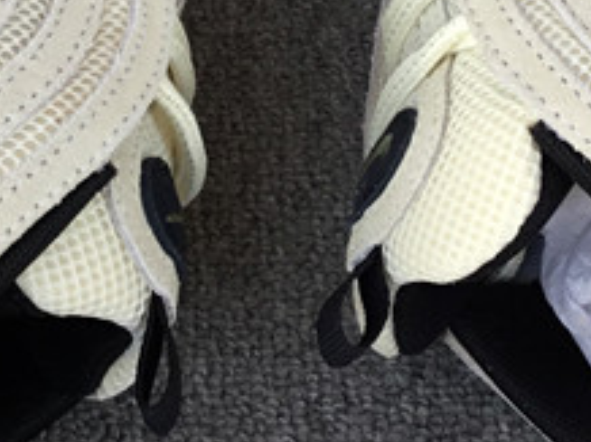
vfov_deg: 11.4
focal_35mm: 128
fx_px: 2183
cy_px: -56
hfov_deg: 15.4
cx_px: 217
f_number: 2.4
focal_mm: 3.3
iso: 25
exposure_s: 1/121
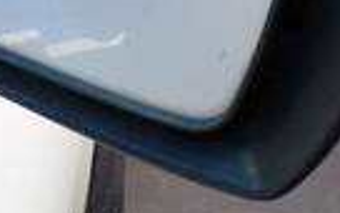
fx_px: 834
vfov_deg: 14.1
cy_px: -43
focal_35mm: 90
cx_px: 22
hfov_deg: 22.4
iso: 100
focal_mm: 4.3
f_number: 4.4
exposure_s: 1/80
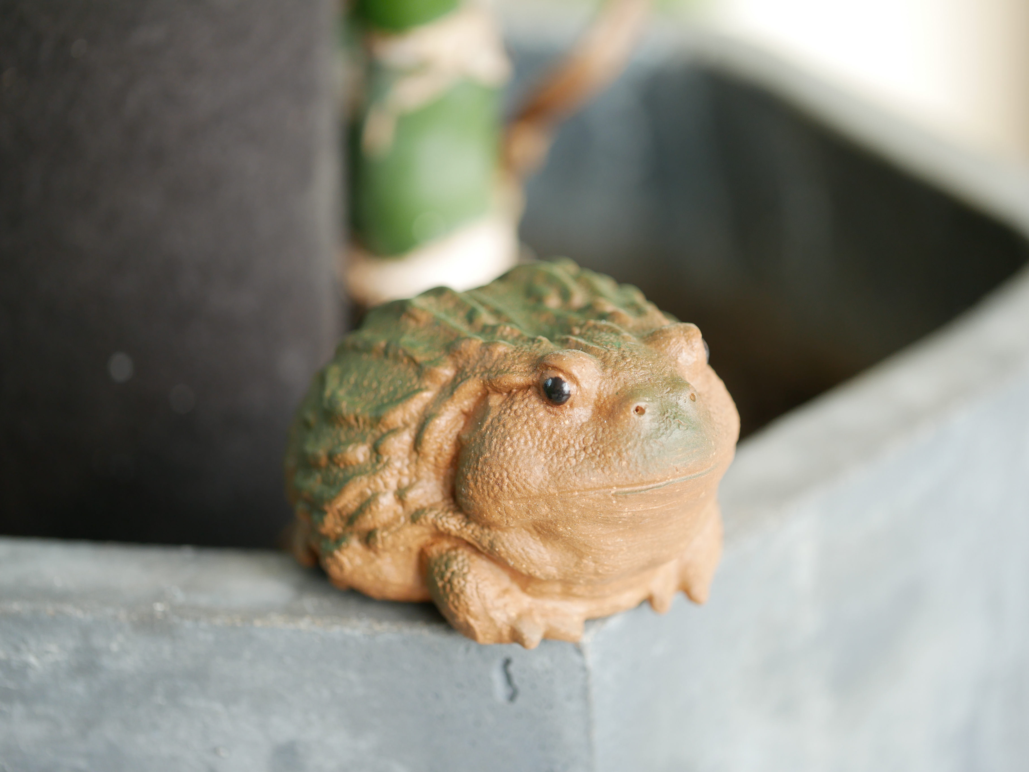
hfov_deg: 21.8
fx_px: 2676
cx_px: 514
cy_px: 386
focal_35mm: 90
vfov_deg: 16.4
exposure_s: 1/250
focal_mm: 45
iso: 200
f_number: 2.8
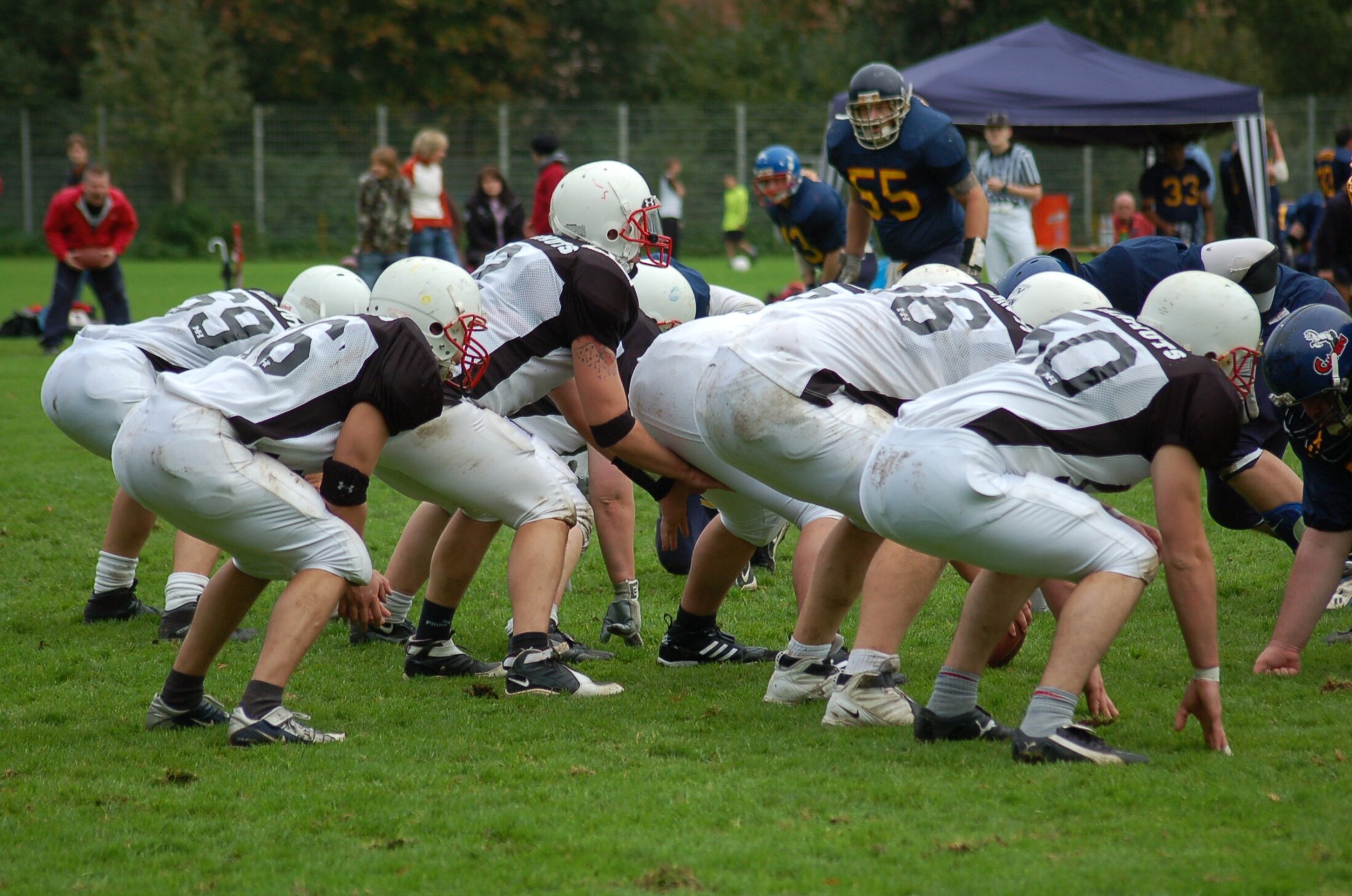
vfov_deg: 6.8
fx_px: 7591
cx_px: 676
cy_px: 448
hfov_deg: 10.2
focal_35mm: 202
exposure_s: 1/640
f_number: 4.5
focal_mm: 135
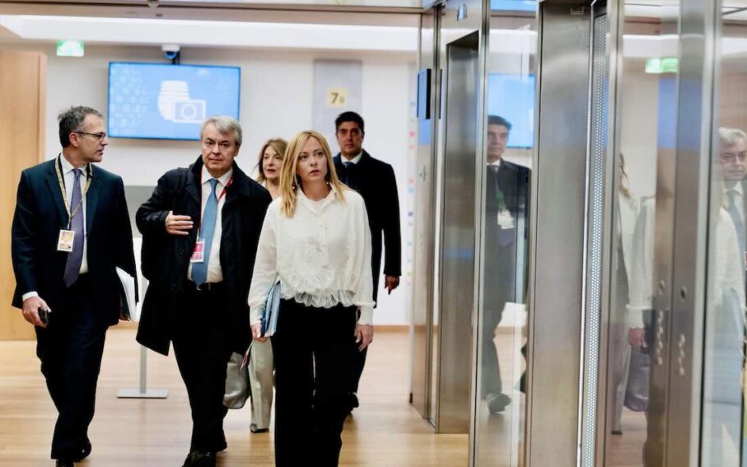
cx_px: 361
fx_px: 1608
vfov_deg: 16.5
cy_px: 255
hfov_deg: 26.1
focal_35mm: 79
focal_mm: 61
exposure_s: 1/200
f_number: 2
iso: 1600
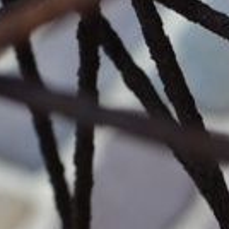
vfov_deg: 5.6
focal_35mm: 312
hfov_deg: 5.5
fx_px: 2335
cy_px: 6
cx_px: -154
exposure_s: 1/125
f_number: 5.6
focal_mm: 32
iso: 180
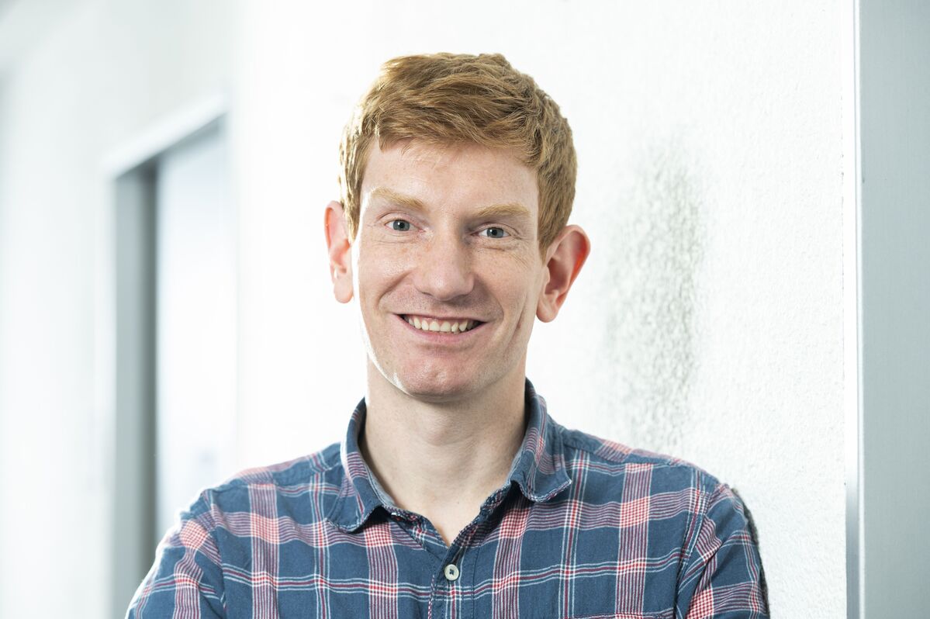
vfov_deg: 13.0
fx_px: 2711
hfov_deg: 19.5
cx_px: 465
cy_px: 310
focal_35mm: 105
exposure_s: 1/100
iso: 400
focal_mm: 105
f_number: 4
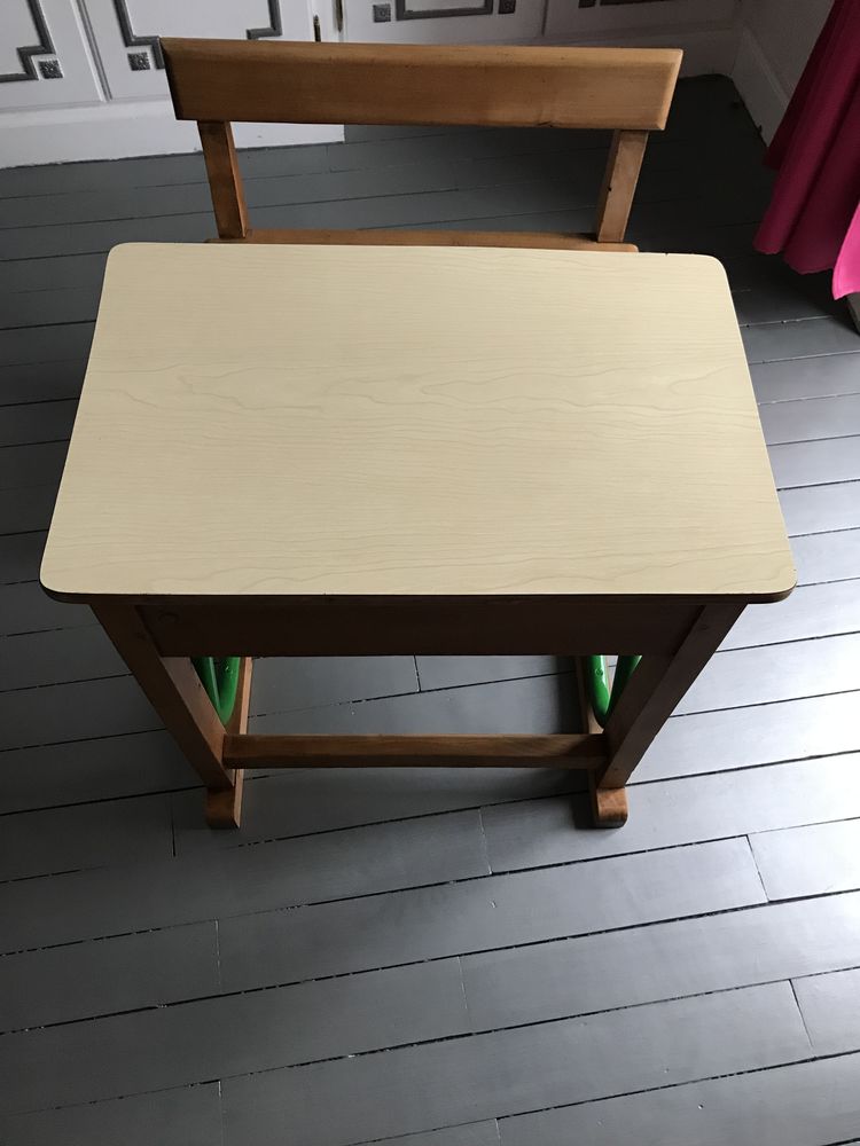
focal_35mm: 28
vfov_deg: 63.4
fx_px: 928
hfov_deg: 49.7
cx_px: 430
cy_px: 573
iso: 64
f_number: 1.8
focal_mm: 3.99
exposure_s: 1/17
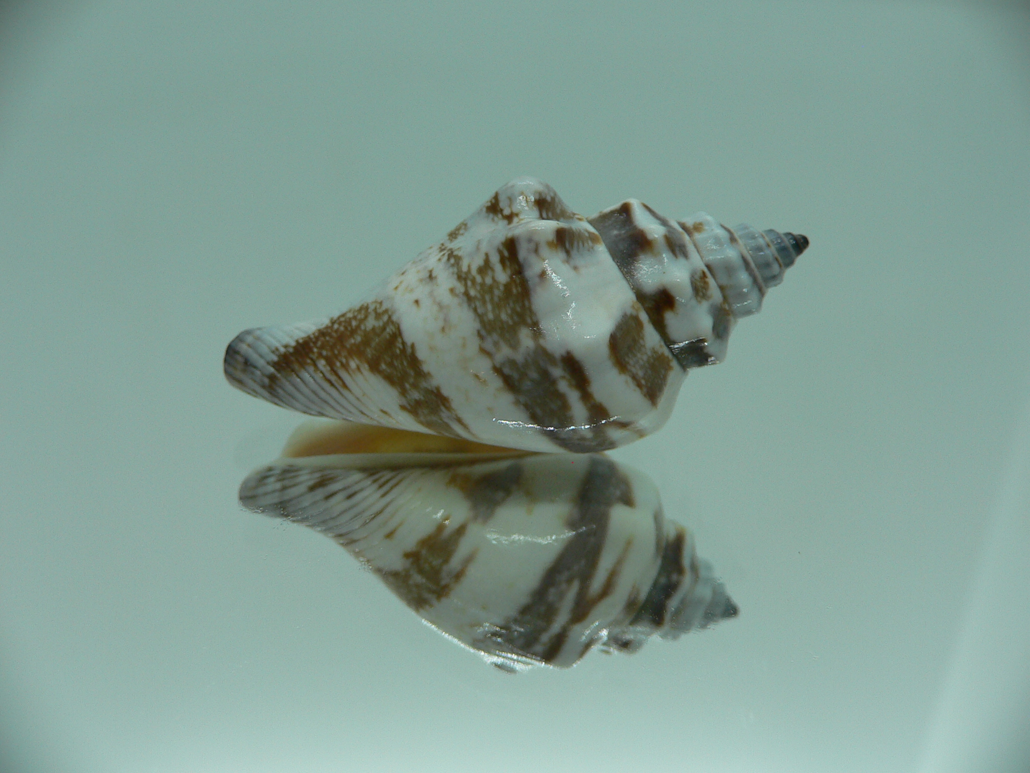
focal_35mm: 35
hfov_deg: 52.6
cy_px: 386
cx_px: 515
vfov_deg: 40.7
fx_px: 1041
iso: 80
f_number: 2.8
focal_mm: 4.6
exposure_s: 1/80
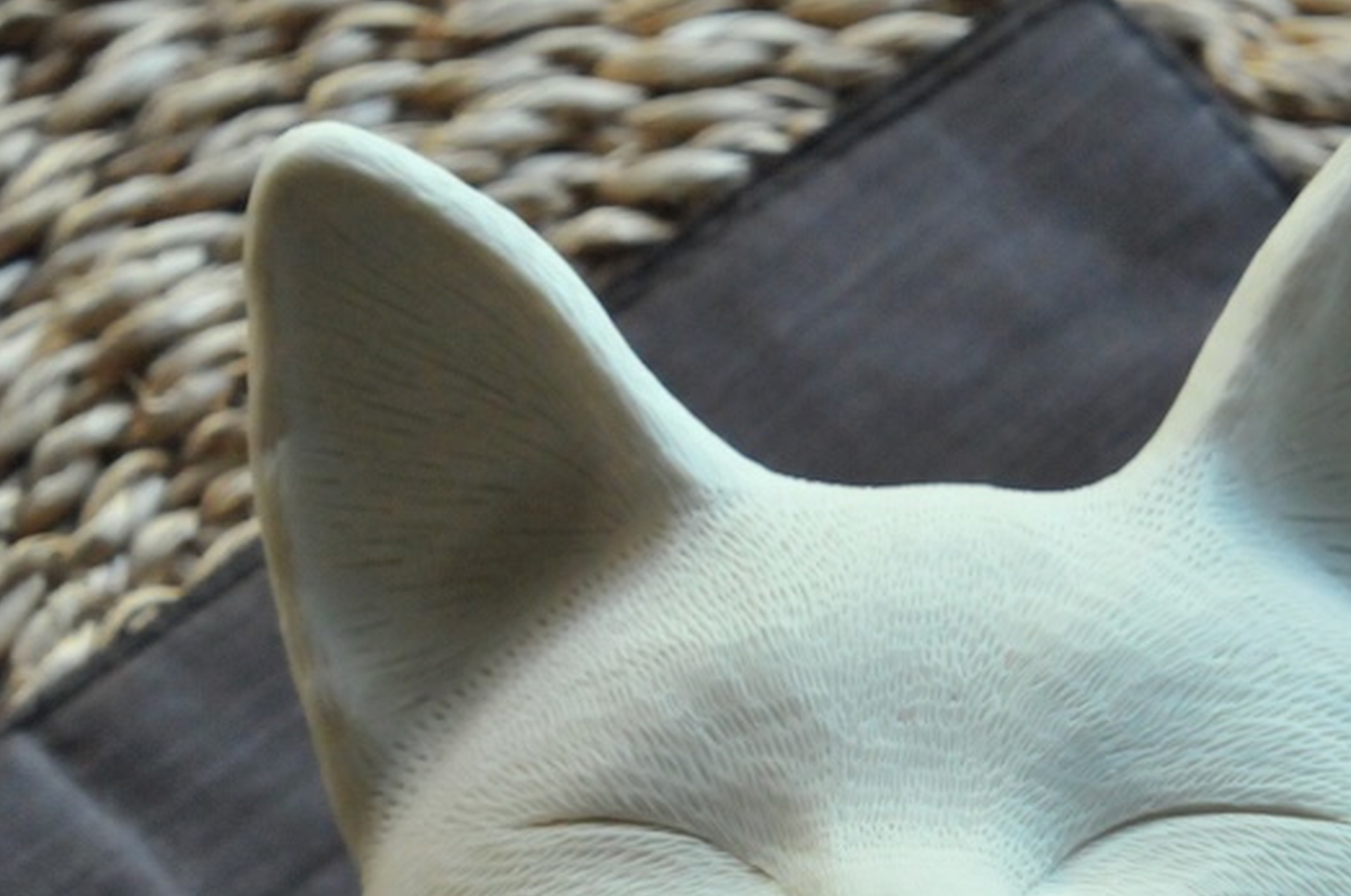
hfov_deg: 8.0
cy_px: 793
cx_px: 827
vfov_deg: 5.3
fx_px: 9667
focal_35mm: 258
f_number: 10
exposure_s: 1/250
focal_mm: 90
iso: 3200
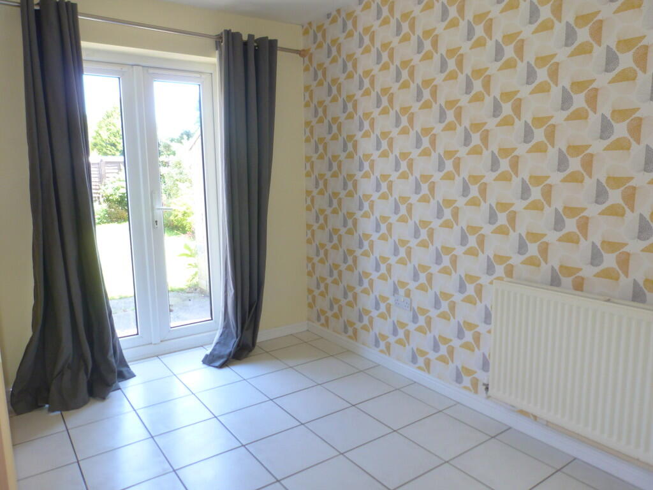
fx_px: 472
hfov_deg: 69.4
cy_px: 245
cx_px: 326
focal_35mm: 25
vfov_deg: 54.9
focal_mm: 4.5
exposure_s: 1/40
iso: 100
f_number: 2.8
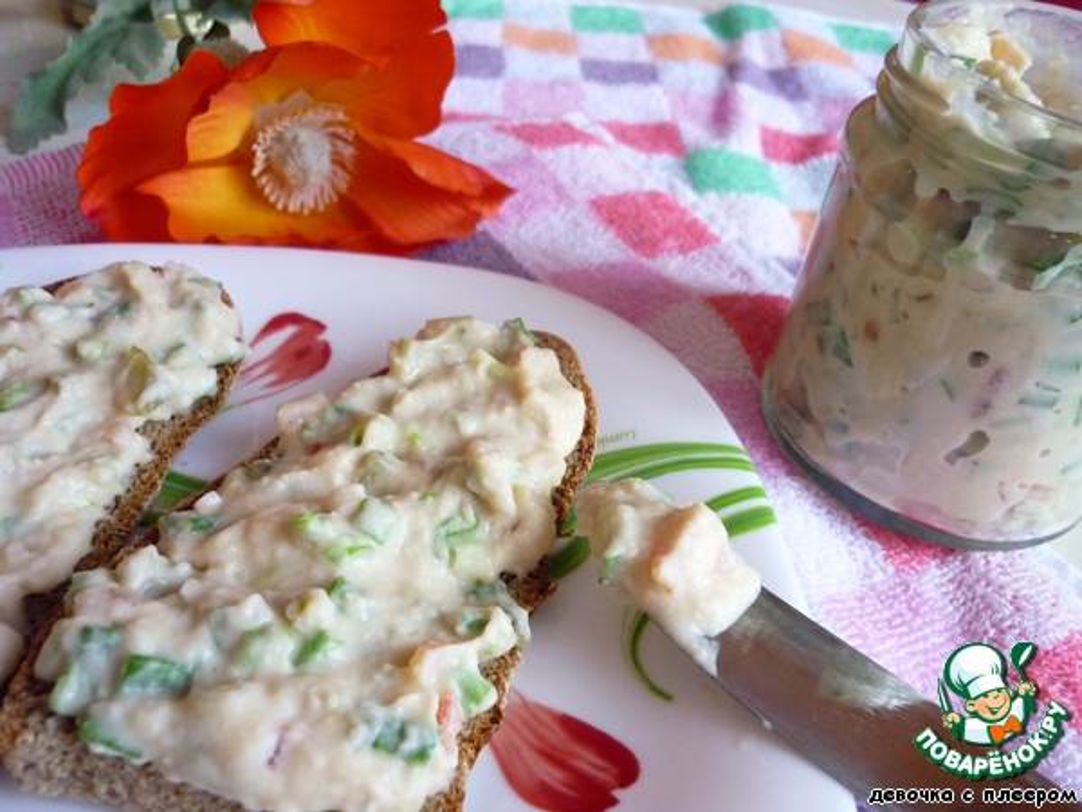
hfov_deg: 55.4
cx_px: 541
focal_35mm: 33
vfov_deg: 42.9
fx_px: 1031
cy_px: 406
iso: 250
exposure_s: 1/30
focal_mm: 5.5
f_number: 2.8
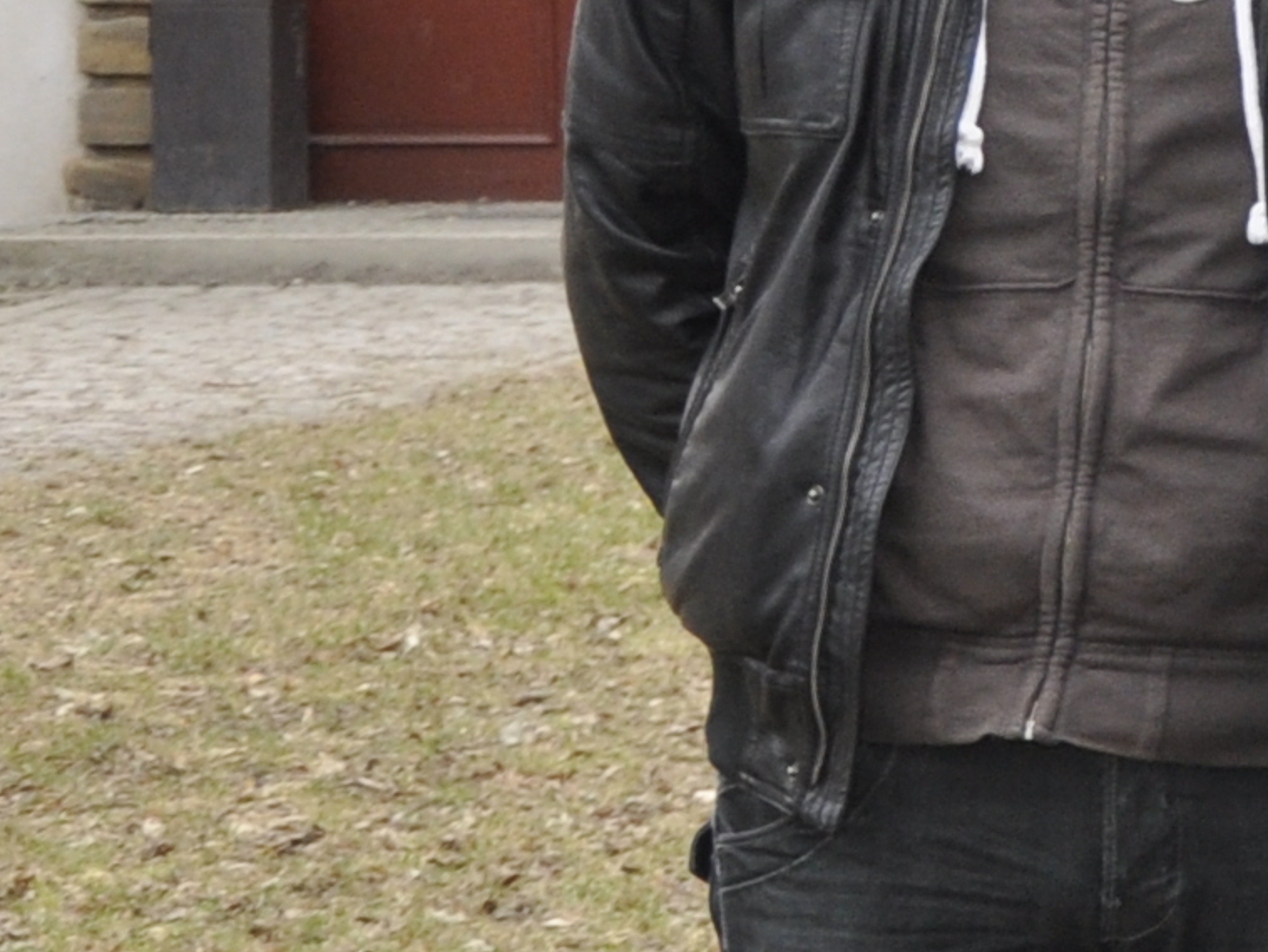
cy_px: 144
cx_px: 3503
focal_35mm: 204
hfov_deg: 8.5
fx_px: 7465
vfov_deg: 7.3
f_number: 5
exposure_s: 1/60
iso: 400
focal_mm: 25
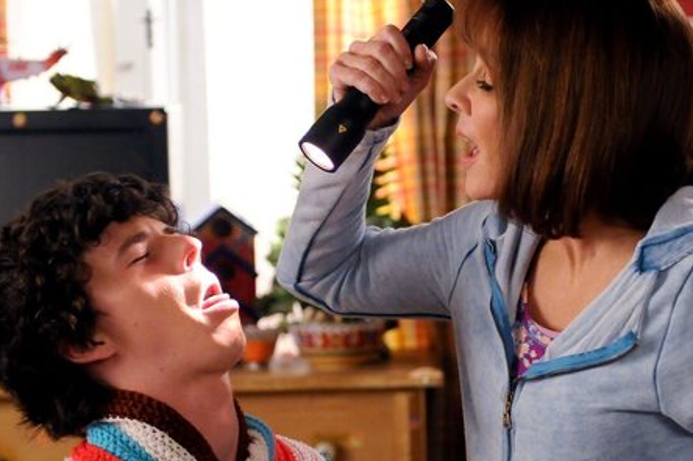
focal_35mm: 162
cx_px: 495
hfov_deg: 12.7
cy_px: 362
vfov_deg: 8.4
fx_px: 3115
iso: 1250
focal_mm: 60
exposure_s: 1/125
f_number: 3.2
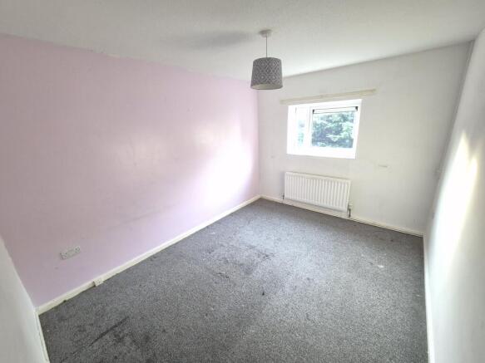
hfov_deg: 106.2
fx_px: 182
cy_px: 182
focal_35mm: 13
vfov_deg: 89.9
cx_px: 242
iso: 1000
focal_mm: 2.2
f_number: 2.2
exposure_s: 1/50
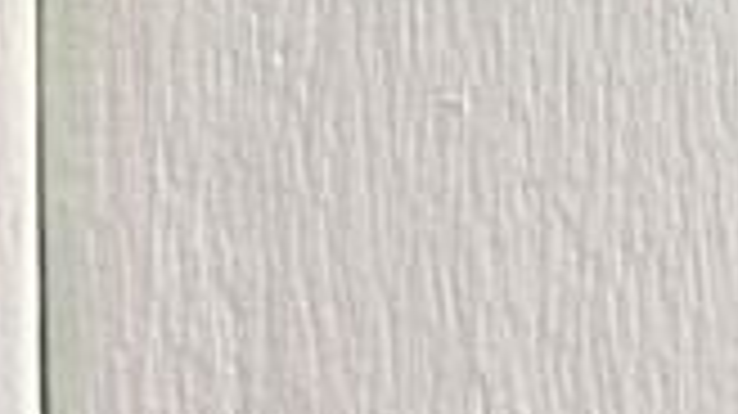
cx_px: 1282
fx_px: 2640
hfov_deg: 14.3
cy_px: -677
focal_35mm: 135
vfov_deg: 8.1
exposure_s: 1/50
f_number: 2.2
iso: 32
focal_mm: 4.15
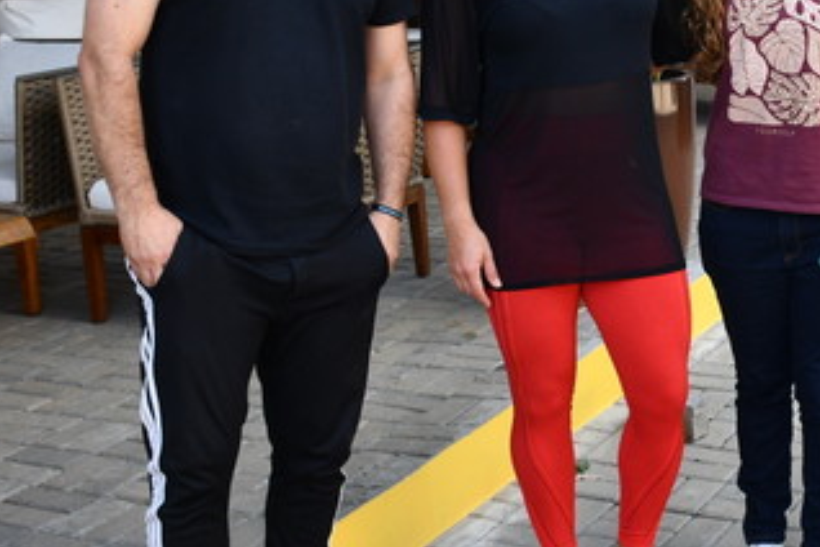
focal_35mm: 68
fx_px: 1549
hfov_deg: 28.5
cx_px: 743
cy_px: 204
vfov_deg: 20.0
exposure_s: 1/250
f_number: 5.6
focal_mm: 18
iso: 320
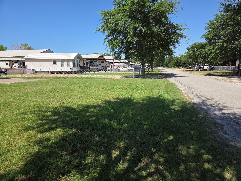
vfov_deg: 58.9
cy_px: 90
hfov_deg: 73.9
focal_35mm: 23
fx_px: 160
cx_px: 120
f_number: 1.8
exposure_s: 1/3913
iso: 80
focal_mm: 5.4
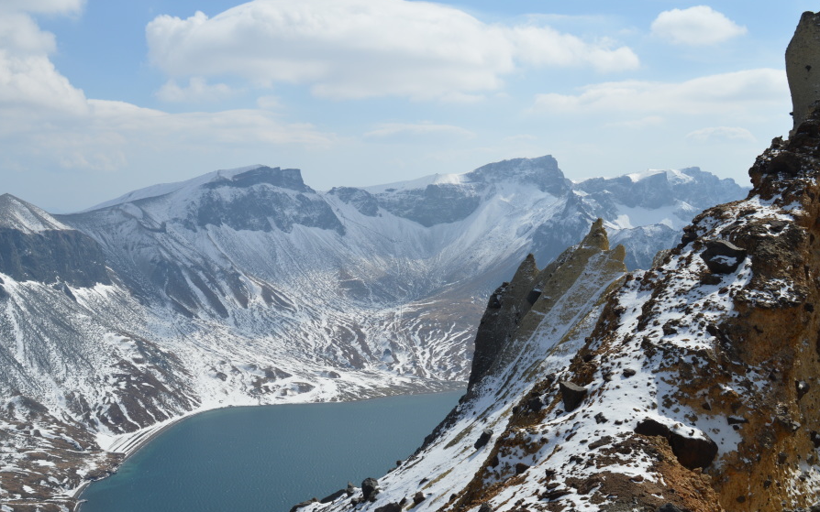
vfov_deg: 30.5
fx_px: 939
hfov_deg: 47.2
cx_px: 383
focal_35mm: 42
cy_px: 299
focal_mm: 24
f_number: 10
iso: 100
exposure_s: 1/400
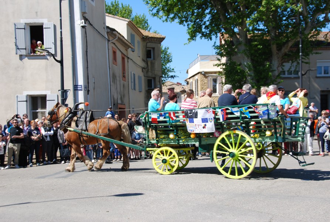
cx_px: 165
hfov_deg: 37.8
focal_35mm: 52
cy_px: 111
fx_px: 482
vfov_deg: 25.9
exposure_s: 1/200
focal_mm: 35
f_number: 7.1
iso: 100
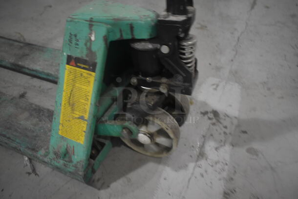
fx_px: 224
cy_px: 100
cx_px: 149
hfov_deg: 67.3
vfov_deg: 48.0
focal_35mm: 27
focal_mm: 18
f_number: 3.5
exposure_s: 1/25
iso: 3200
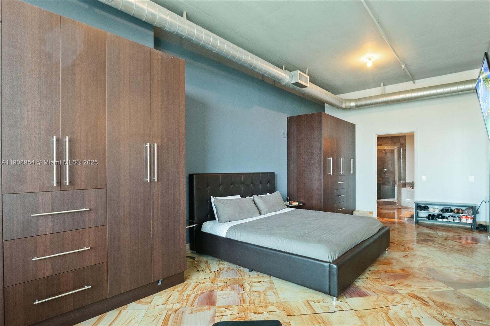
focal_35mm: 18
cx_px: 245
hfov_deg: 90.0
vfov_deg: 67.4
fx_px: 245
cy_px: 163
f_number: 8
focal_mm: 12
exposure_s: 1/20
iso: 4500
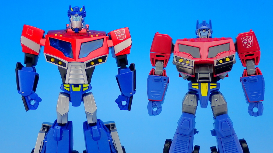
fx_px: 398
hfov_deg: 37.9
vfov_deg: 21.8
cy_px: 90
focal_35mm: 55
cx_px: 136
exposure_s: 1/30
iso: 100
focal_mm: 9.01
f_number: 3.2
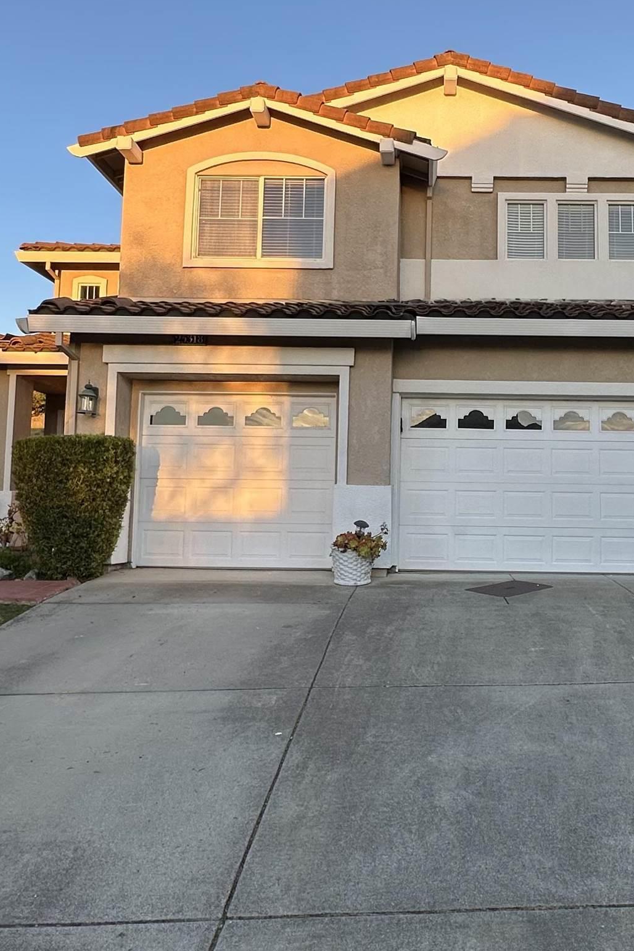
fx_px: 766
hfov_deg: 44.3
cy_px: 450
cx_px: 420
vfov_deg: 63.6
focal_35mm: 29
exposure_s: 1/219
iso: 40
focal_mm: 2.22
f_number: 2.2
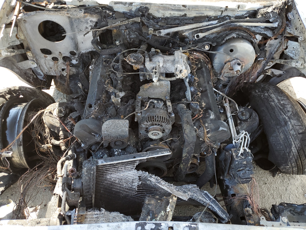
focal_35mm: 26
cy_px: 115
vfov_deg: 53.1
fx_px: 230
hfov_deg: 67.3
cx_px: 153
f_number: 1.5
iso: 50
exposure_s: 1/182
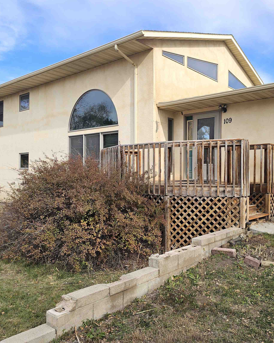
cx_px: 177
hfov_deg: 47.9
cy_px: 171
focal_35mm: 30
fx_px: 304
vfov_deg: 58.8
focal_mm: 6.3
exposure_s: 1/294
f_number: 1.7
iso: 10
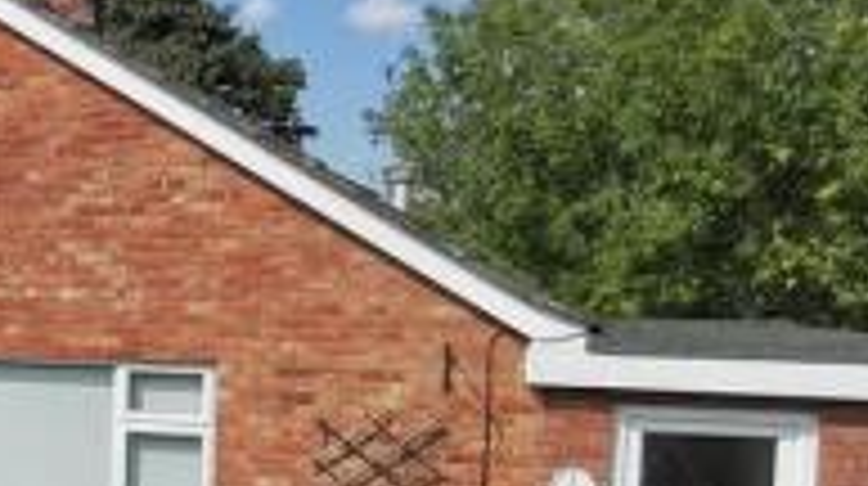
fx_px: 1287
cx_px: -299
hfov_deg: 29.1
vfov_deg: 21.2
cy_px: 349
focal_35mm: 56
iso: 50
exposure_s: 1/788
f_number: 2.2
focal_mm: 2.26
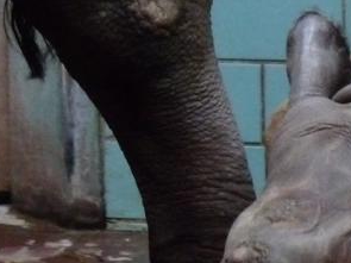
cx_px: 328
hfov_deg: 3.6
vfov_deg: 2.7
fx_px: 5575
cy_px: 298
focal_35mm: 550
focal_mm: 26
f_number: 3.6
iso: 800
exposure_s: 1/8
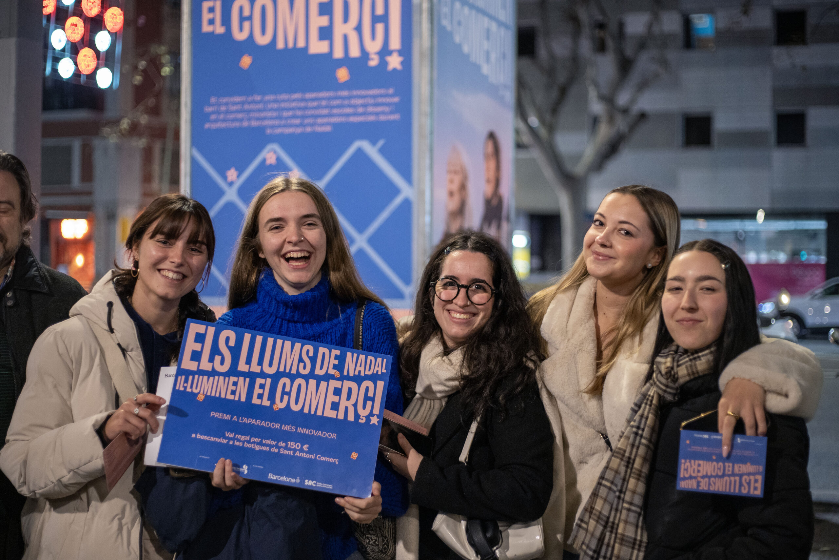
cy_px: 280
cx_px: 420
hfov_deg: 39.6
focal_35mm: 50
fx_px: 1165
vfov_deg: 27.0
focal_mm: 50
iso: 2500
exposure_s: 1/100
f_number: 1.8
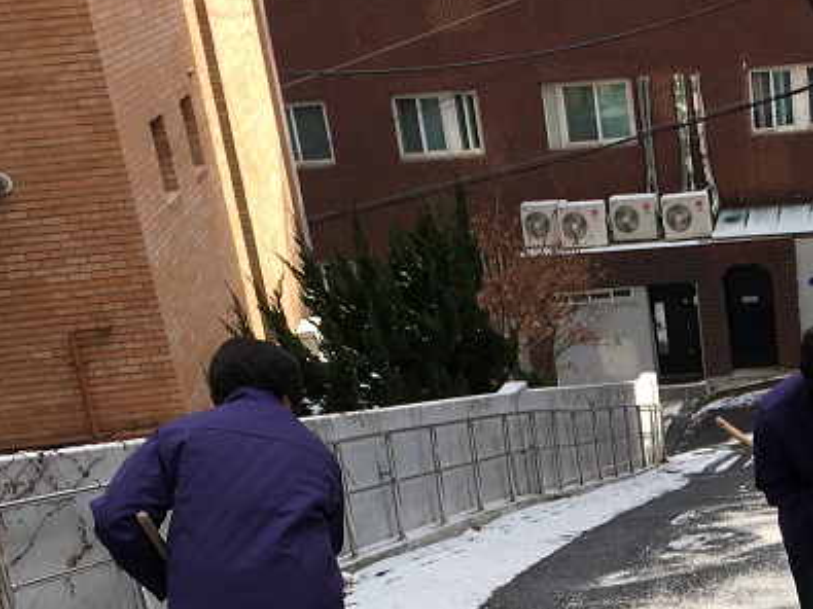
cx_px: 768
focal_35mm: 74
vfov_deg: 18.8
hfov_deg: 25.3
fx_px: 1737
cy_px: 728
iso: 25
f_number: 2.2
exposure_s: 1/364
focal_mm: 4.15
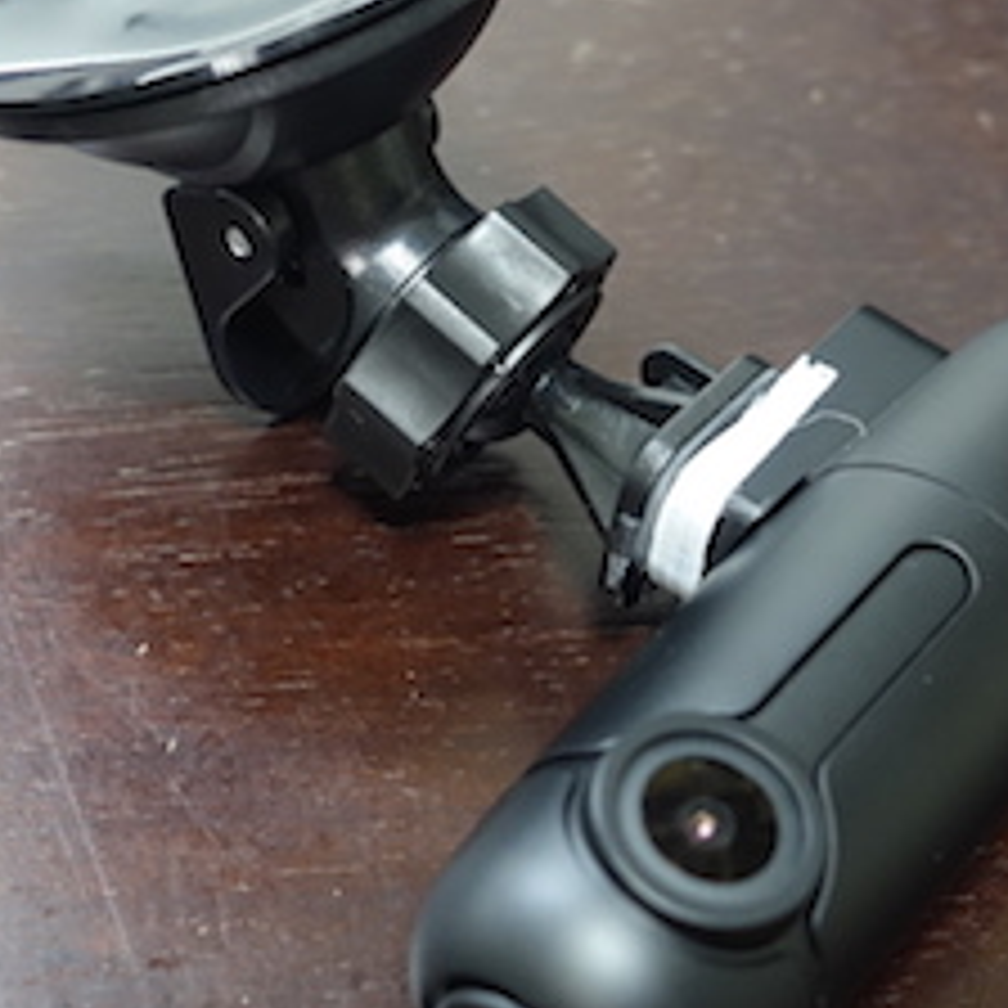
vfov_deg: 23.0
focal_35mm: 75
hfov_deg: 23.0
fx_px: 2471
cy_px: 446
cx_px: 436
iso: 800
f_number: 2.8
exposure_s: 1/25
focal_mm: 12.2
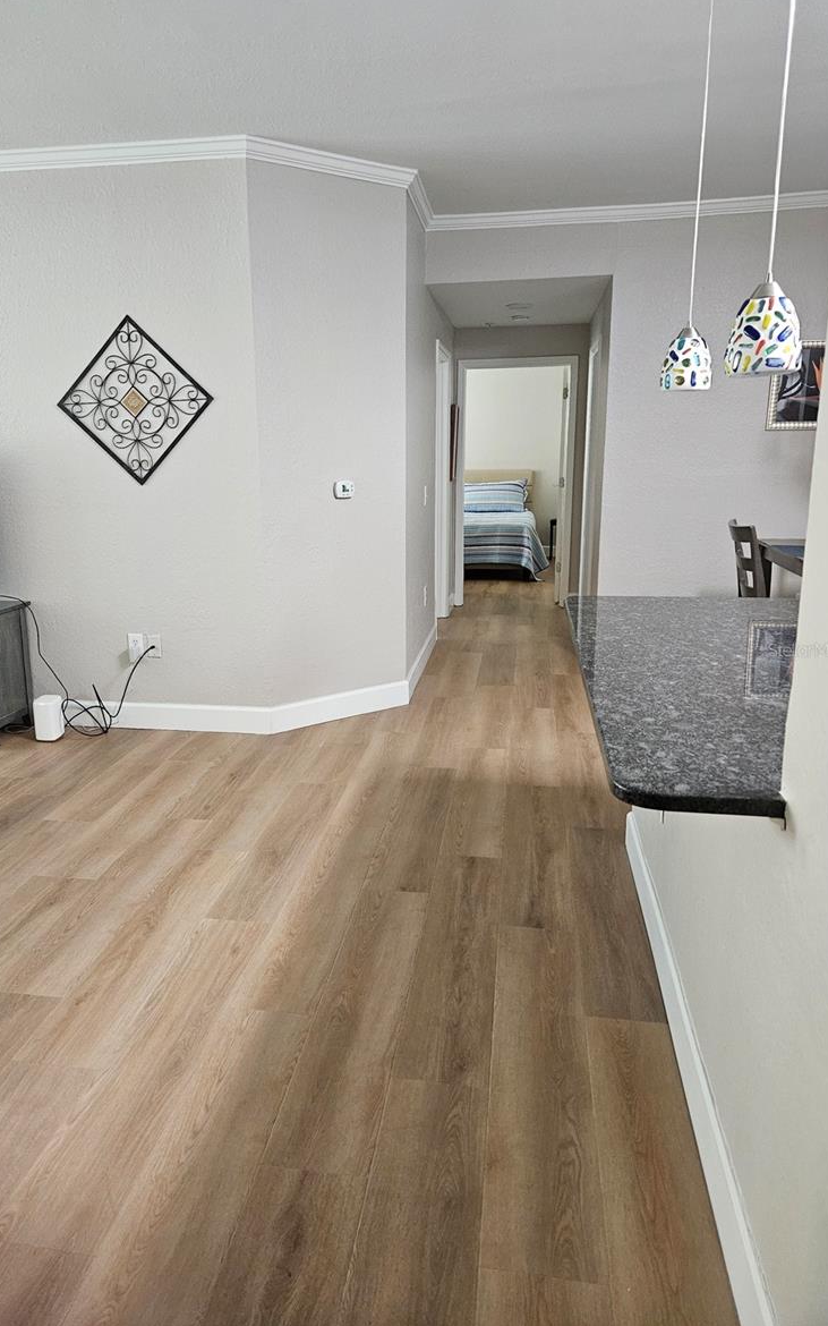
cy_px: 649
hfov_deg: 49.0
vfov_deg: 72.5
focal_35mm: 25
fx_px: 903
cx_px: 339
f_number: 1.8
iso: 1000
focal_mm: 5.4
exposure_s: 1/120
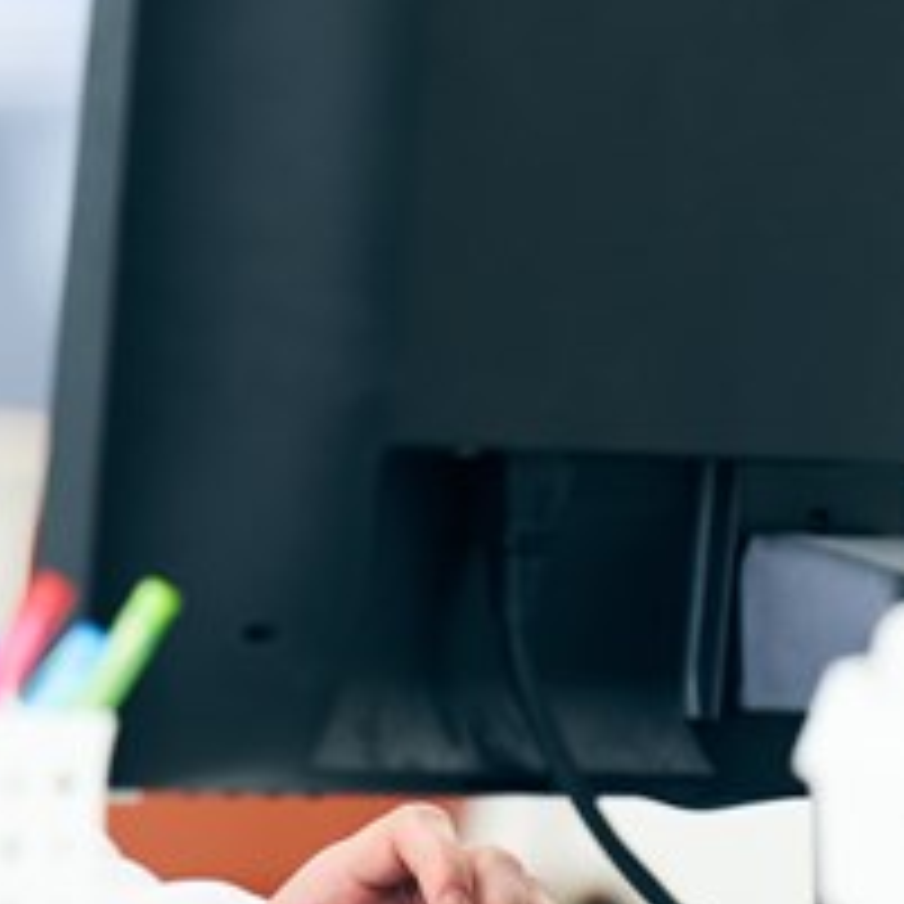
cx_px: -216
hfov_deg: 3.0
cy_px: -13
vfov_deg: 3.0
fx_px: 17432
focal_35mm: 590
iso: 400
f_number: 3.2
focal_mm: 194
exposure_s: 1/160
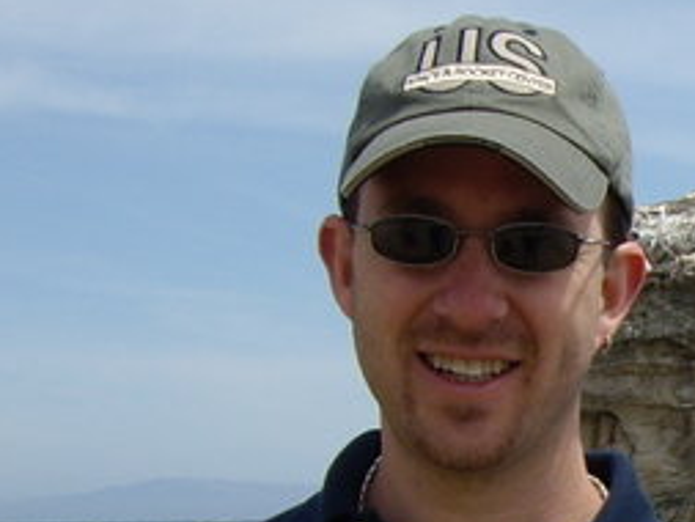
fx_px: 3093
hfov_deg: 12.3
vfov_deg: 9.5
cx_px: 983
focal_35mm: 154
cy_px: 580
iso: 50
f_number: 4.3
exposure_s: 1/500
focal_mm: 6.2
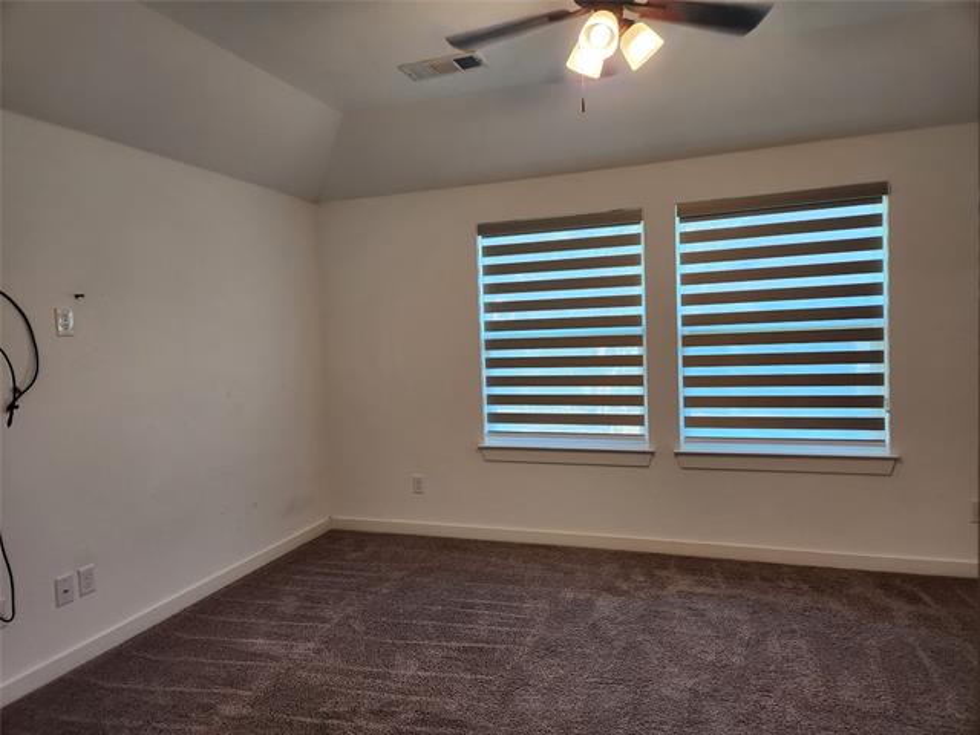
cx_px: 490
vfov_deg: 58.9
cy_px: 368
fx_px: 651
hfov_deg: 73.9
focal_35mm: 23
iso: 125
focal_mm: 5.4
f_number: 1.8
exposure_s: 1/120
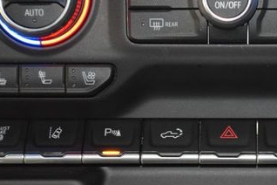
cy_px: 129
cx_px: 227
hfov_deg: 12.3
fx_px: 1277
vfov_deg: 8.3
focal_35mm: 166
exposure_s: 1/8
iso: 2200
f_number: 5.6
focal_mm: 55
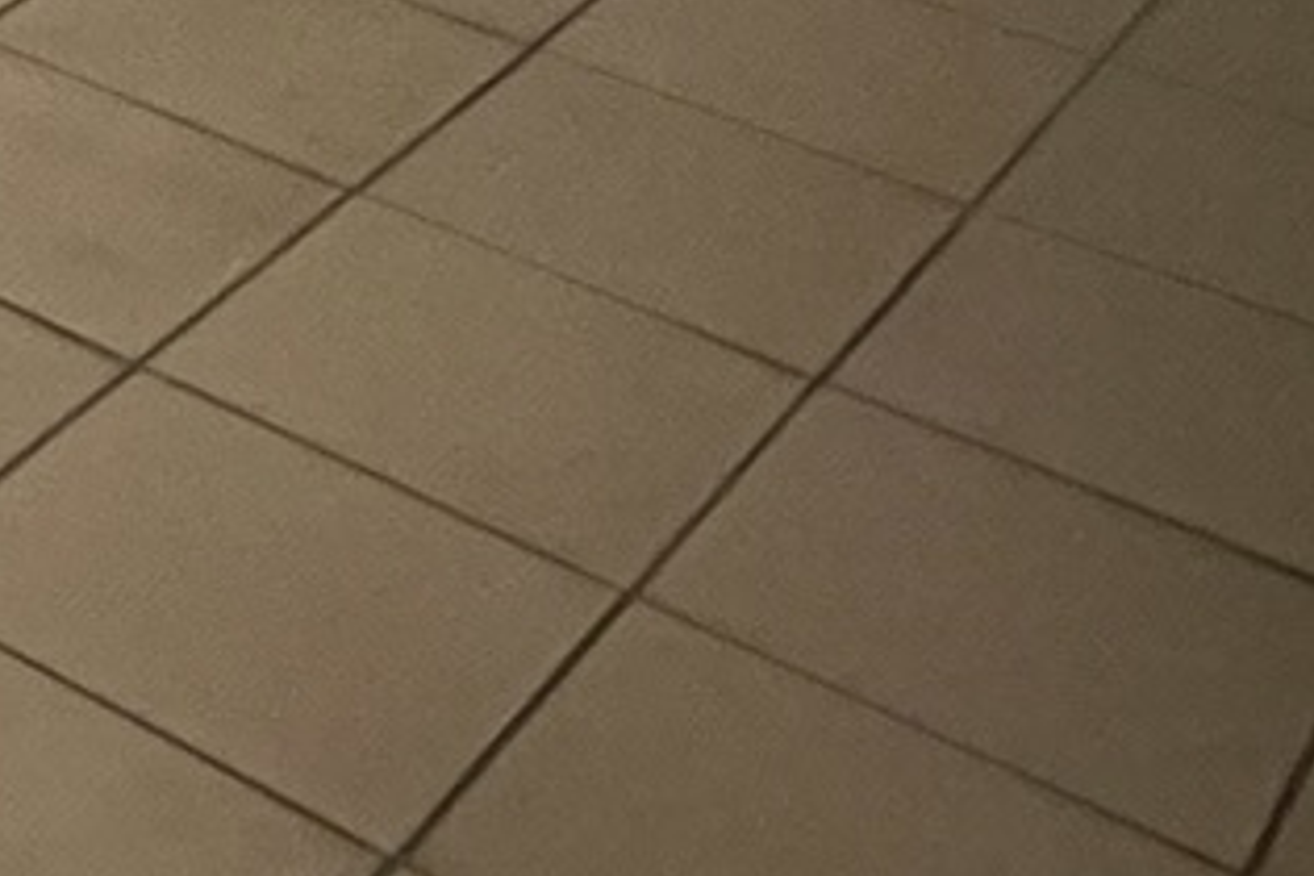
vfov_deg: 11.4
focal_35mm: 88
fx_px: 3212
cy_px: -1518
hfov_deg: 19.0
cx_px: -880
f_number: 1.8
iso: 1000
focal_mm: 1.57
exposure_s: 1/34
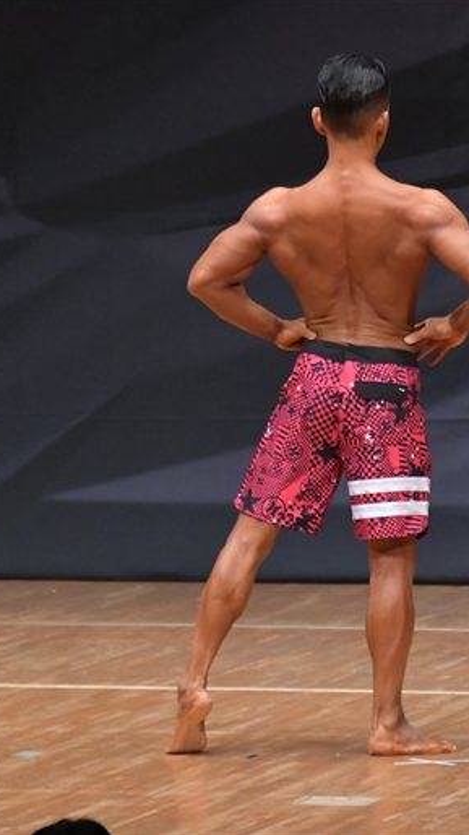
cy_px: 418
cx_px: 295
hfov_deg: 2.7
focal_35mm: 450
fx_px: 9952
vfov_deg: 4.8
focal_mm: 190
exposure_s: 1/400
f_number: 5.6
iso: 6400
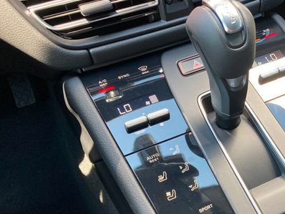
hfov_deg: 40.5
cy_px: 162
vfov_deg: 31.6
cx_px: 223
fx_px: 371
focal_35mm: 45
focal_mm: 3.99
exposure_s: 1/84
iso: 50
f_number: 1.8
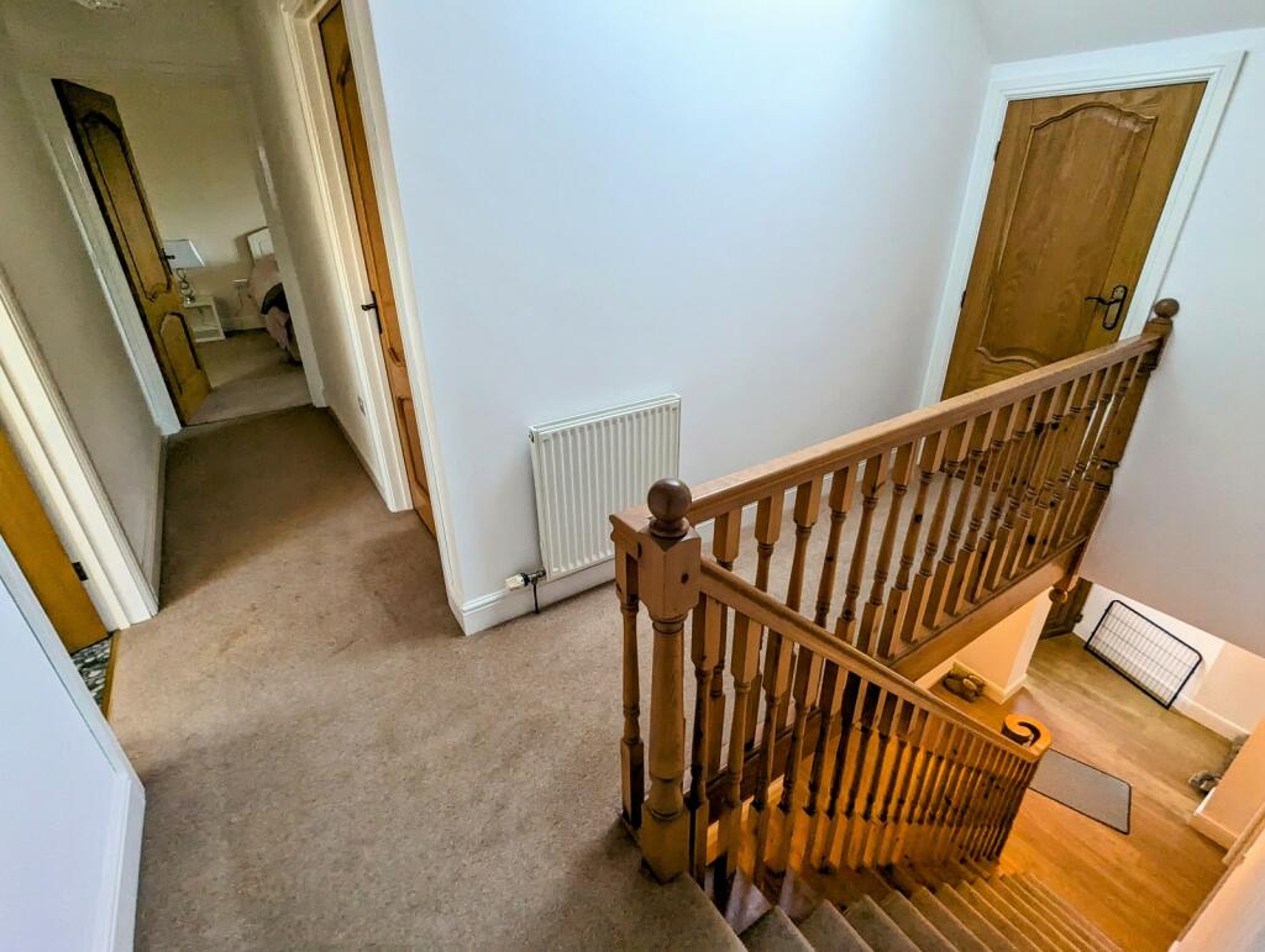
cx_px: 632
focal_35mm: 16
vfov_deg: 78.2
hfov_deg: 94.4
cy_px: 476
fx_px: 586
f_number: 2.2
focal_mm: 2.35
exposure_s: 1/60
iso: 85
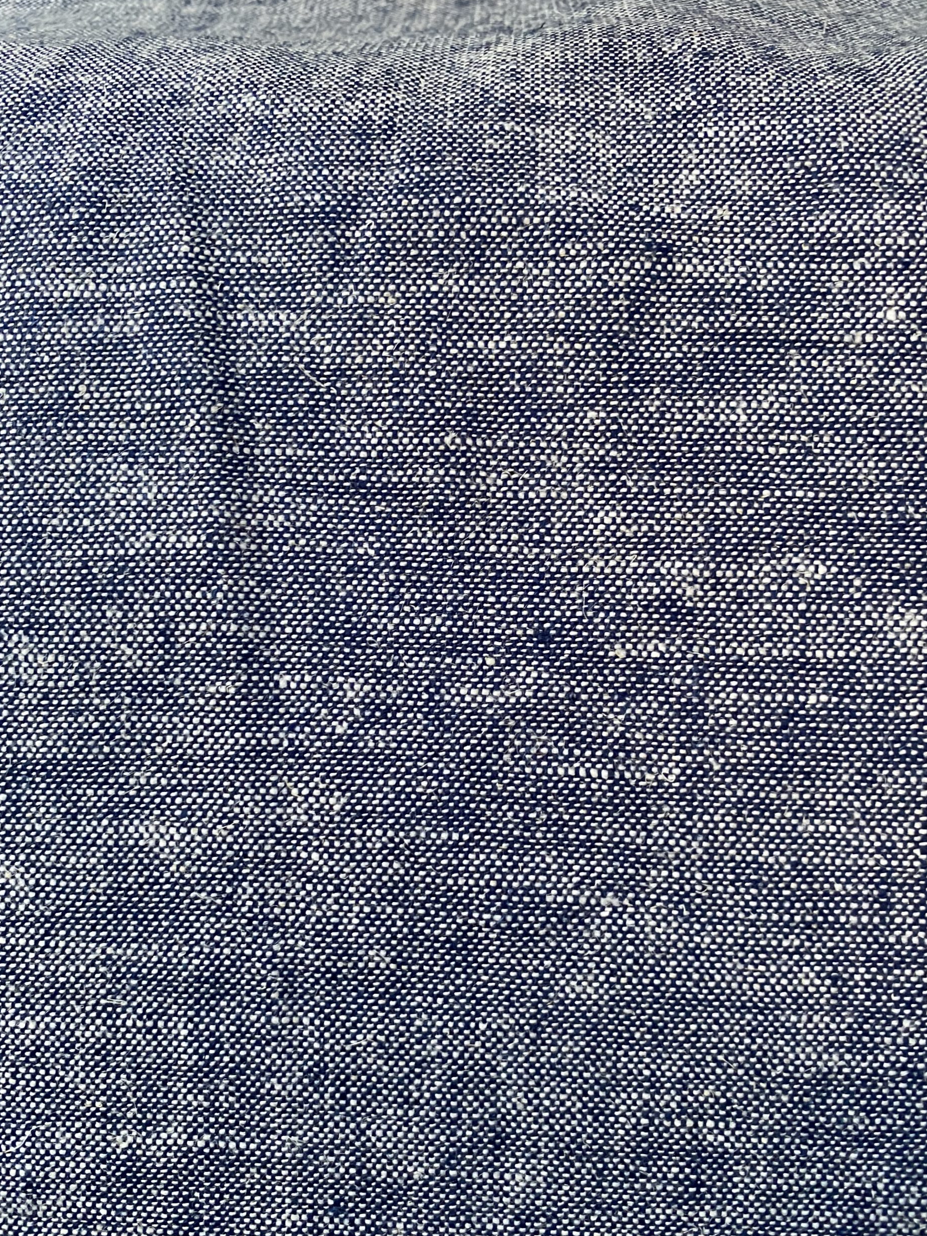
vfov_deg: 65.3
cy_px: 632
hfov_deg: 51.4
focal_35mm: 27
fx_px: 964
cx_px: 453
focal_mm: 4.25
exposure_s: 1/50
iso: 200
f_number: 1.8
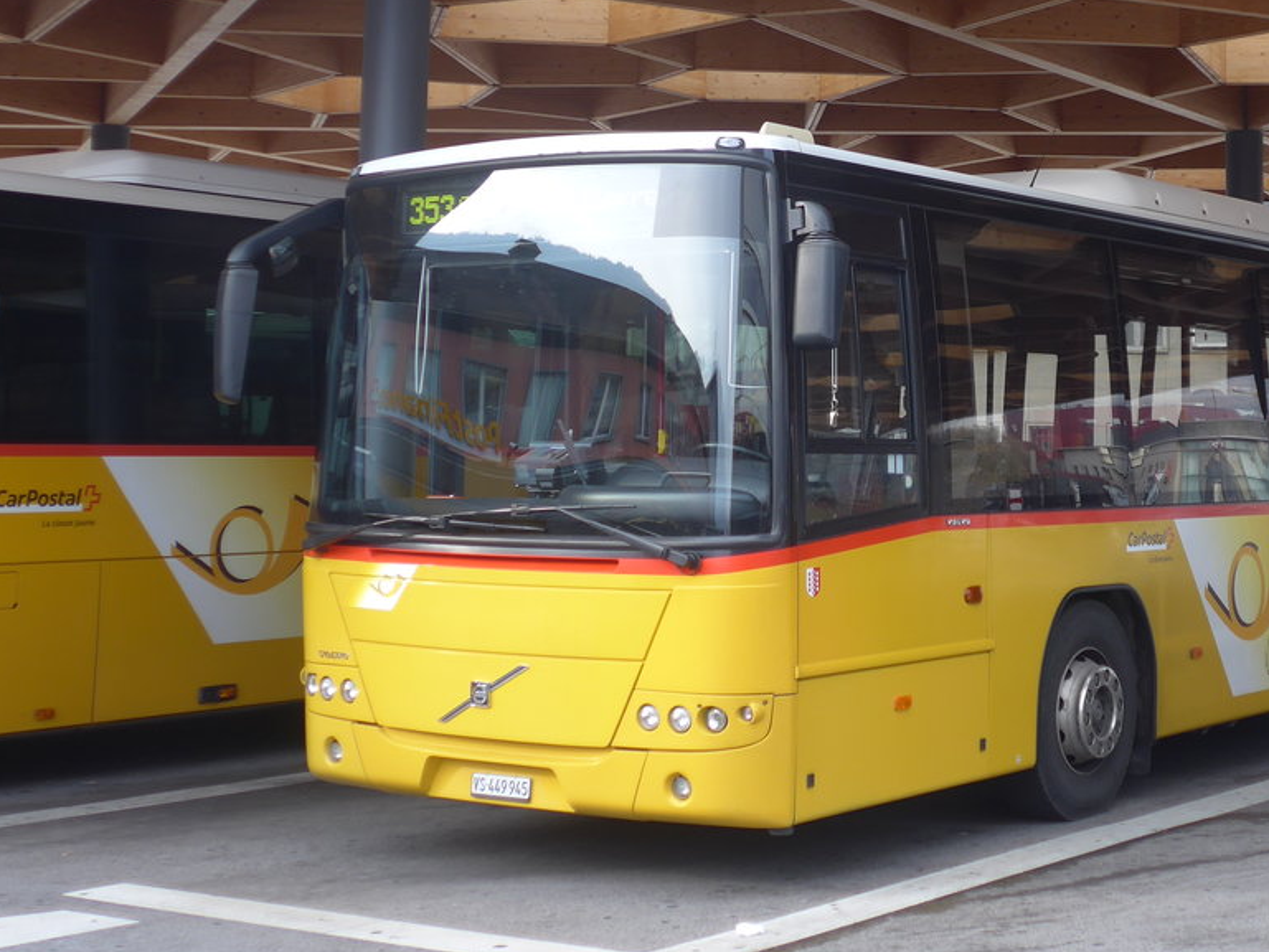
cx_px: 931
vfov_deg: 22.8
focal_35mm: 64
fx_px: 2347
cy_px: 287
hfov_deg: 29.8
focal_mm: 8.4
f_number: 2.6
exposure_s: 1/125
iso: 80
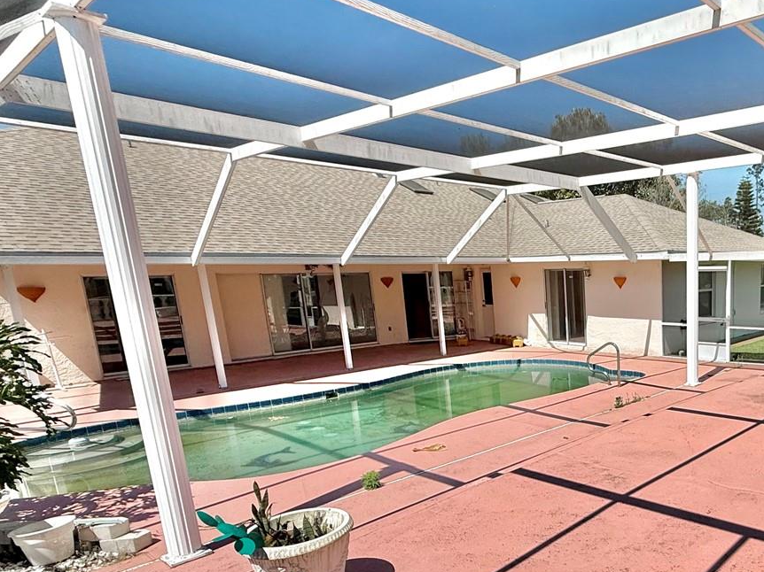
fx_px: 574
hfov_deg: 59.7
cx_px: 651
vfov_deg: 51.8
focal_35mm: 26
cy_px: 391
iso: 50
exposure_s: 1/2611
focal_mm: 2.22
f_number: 2.2
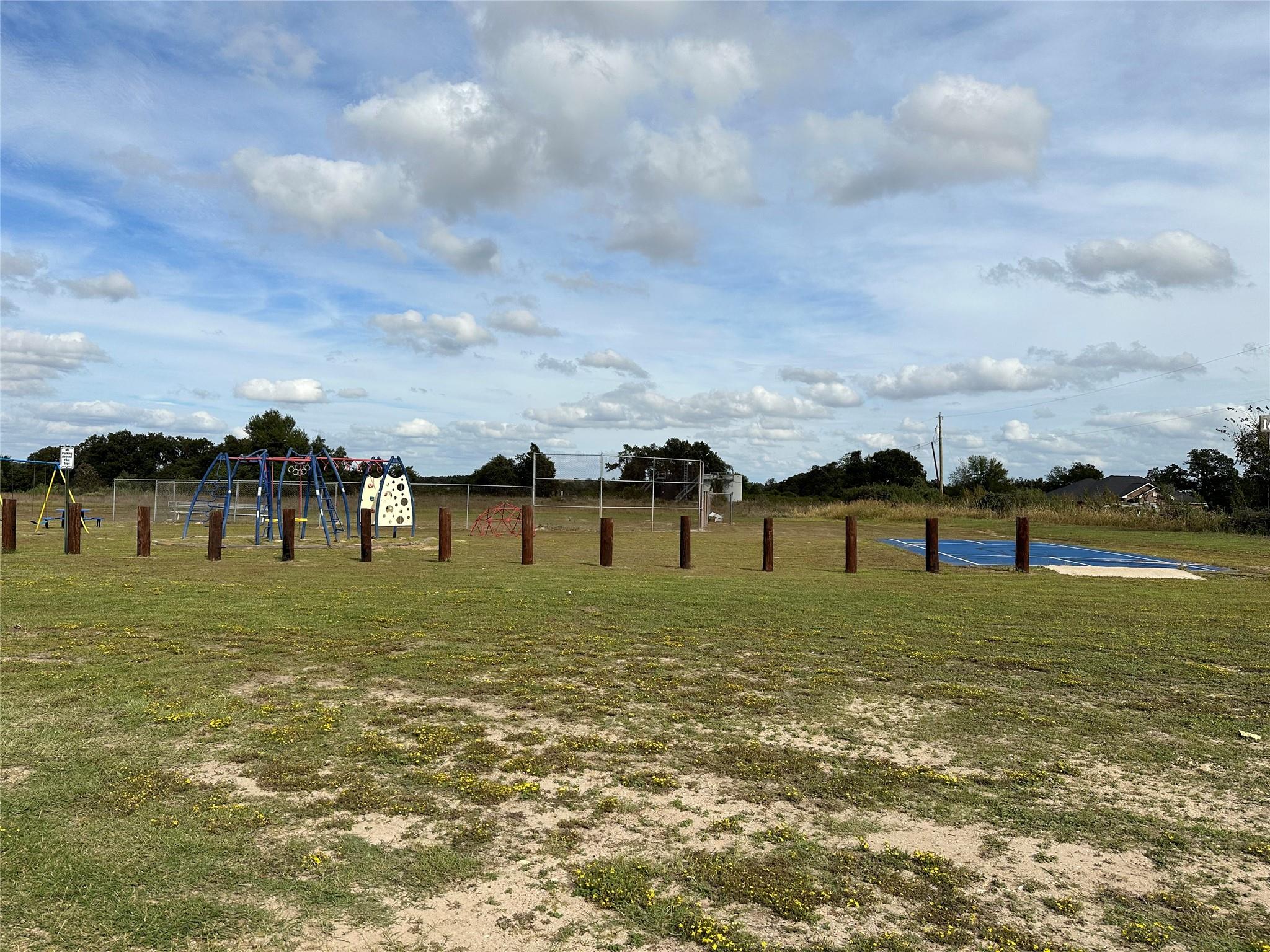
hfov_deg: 71.6
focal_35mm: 24
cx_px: 635
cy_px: 476
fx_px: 881
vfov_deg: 56.8
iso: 80
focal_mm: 6.86
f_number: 1.78
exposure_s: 1/7576
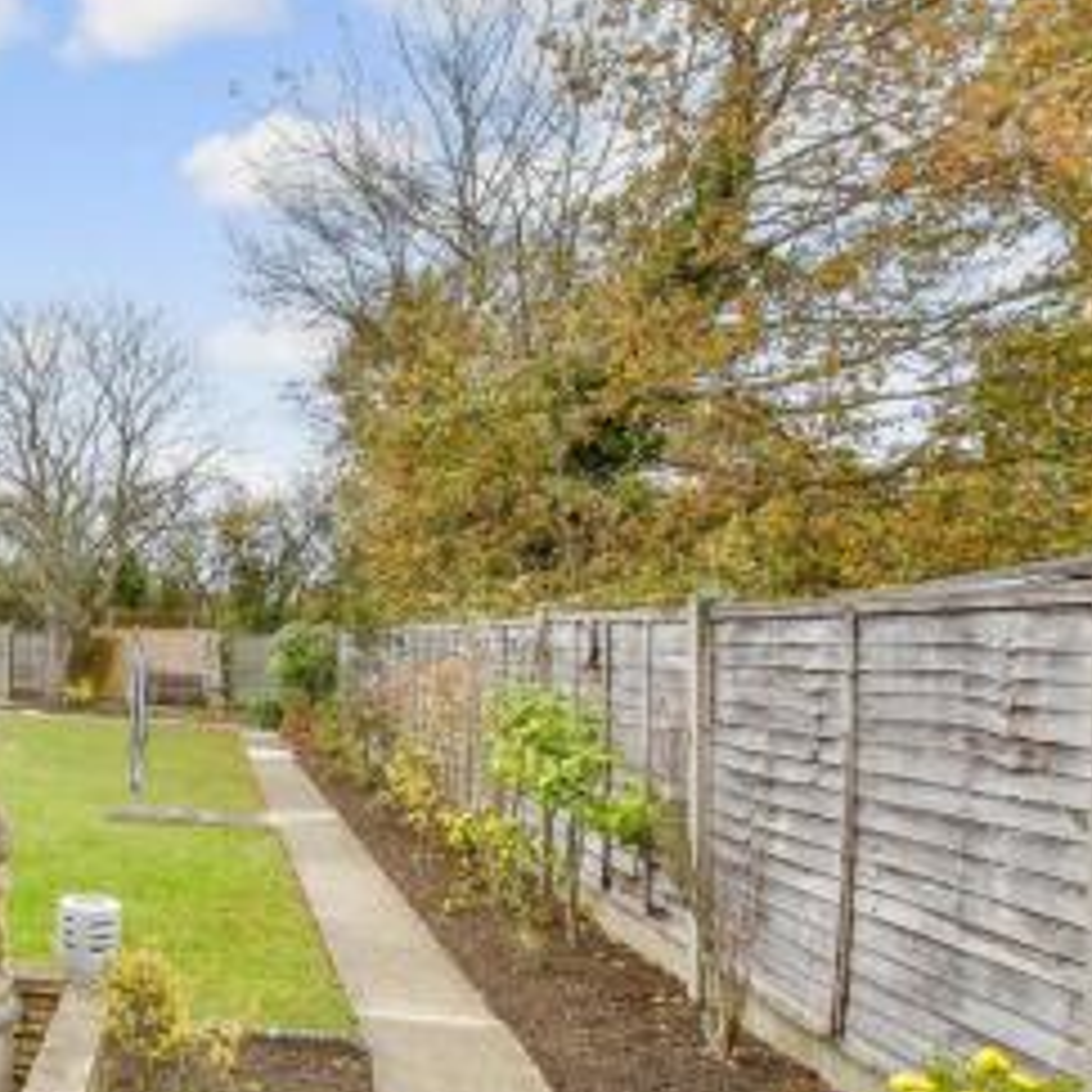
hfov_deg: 52.3
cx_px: 40
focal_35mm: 25
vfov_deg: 62.4
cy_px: 654
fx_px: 892
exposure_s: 1/80
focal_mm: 10
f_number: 8
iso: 200
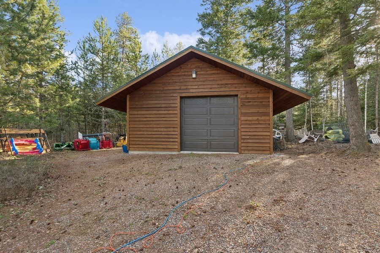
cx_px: 190
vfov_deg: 77.3
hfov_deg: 100.4
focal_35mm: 15
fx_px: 158
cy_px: 126
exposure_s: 1/80
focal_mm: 10
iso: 200
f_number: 6.3
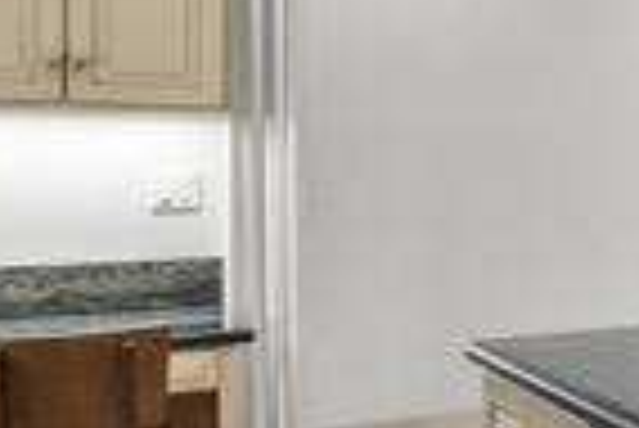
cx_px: 1094
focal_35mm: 63
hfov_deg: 22.2
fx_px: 1119
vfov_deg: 21.6
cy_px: 169
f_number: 9
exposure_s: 1/1.25
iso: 125
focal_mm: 14
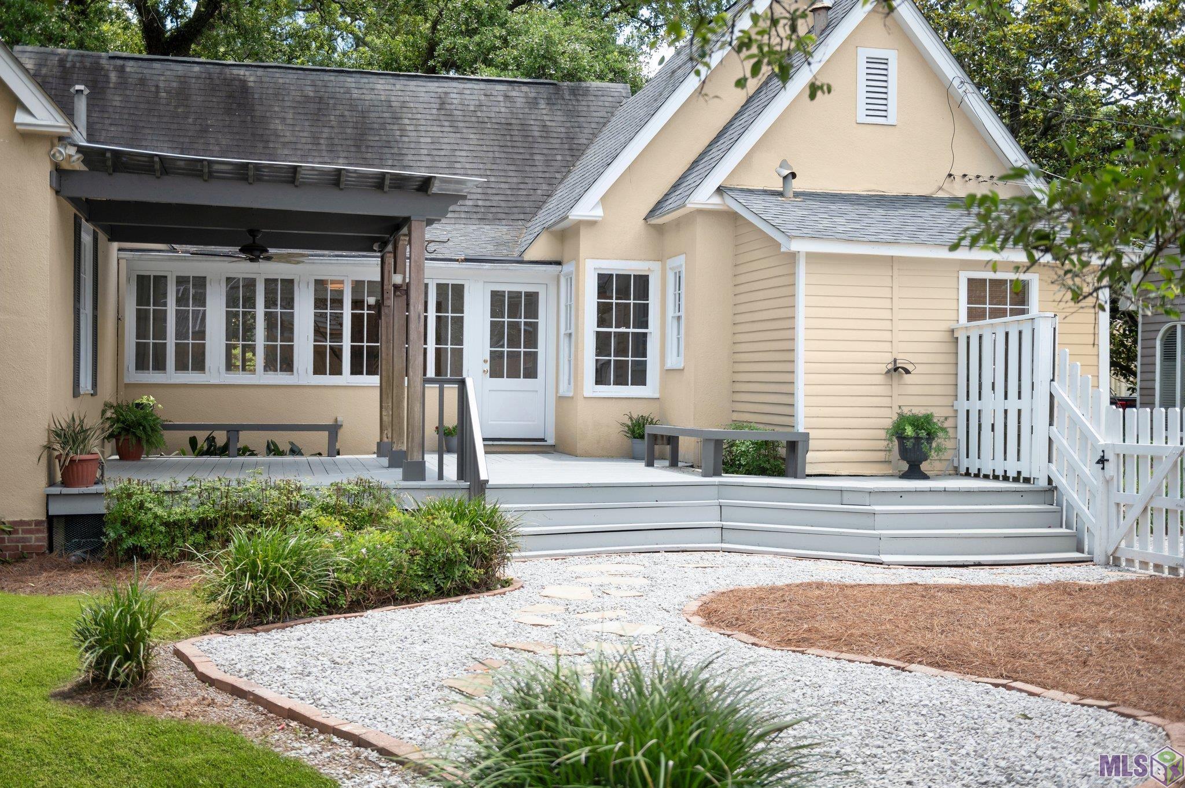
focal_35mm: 40
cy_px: 394
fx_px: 1316
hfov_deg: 48.5
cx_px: 592
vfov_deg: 33.3
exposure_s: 1/2000
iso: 160
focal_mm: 40
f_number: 2.8
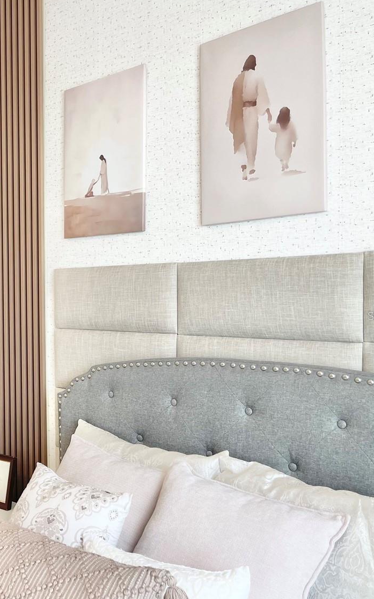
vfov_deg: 51.5
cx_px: -11
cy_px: 316
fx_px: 620
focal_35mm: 38
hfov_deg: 30.8
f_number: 1.6
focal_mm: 5.1
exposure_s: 1/120
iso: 64
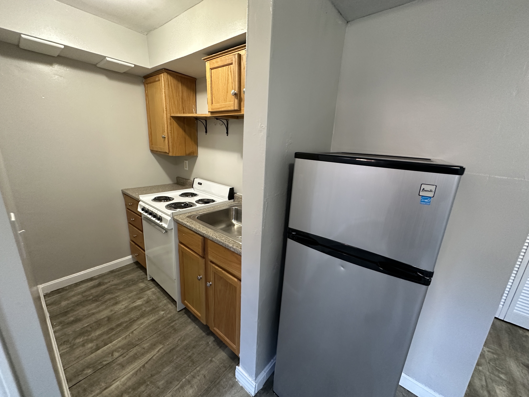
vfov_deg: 85.7
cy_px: 198
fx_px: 214
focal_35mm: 14
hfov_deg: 102.1
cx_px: 264
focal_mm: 2.22
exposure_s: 1/60
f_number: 2.2
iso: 250
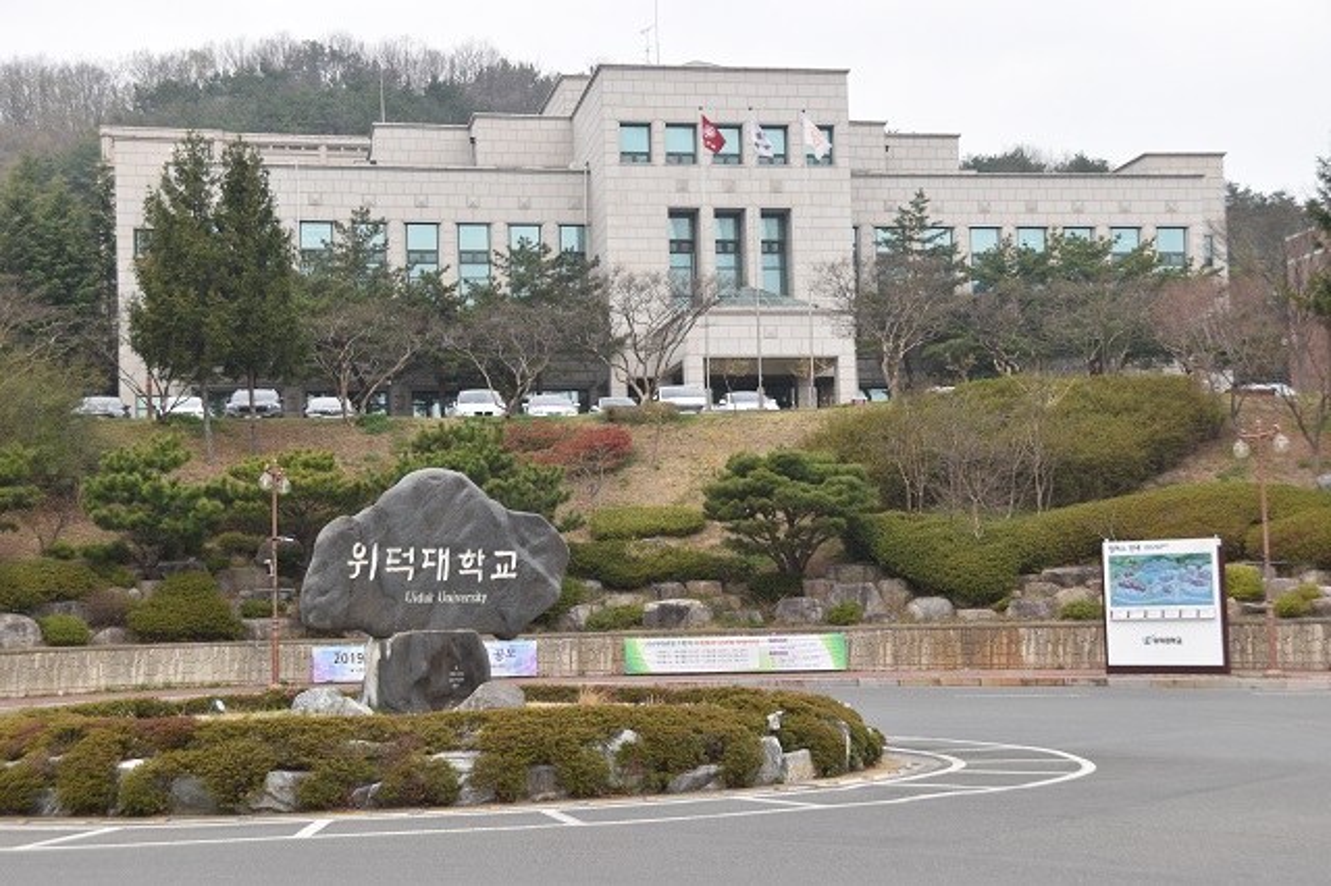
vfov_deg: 25.7
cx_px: 666
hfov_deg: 37.9
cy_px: 443
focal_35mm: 52
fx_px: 1940
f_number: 6.3
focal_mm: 35
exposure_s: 1/160
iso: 100
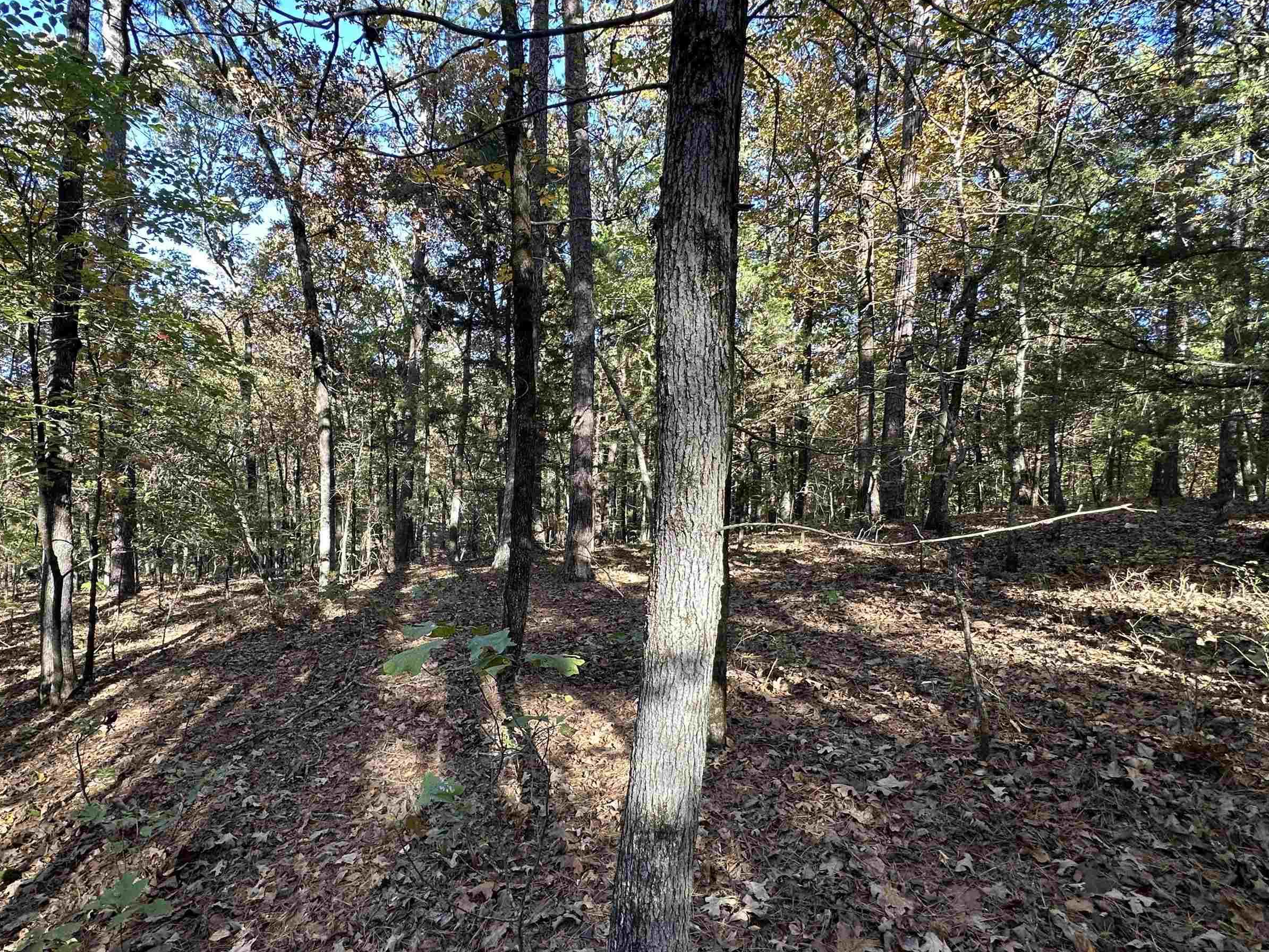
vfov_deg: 71.5
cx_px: 540
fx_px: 660
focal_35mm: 18
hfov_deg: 87.1
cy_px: 514
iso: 64
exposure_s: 1/99
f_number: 2.2
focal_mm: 2.22
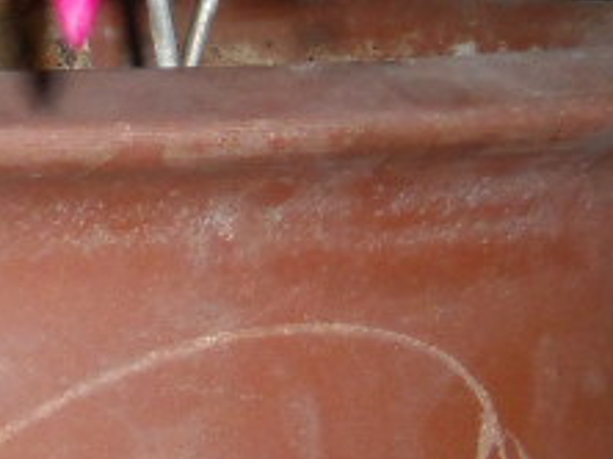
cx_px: -312
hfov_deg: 5.6
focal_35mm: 351
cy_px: -398
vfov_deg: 4.2
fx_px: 6209
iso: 200
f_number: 3.9
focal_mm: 12.3
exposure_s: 1/125
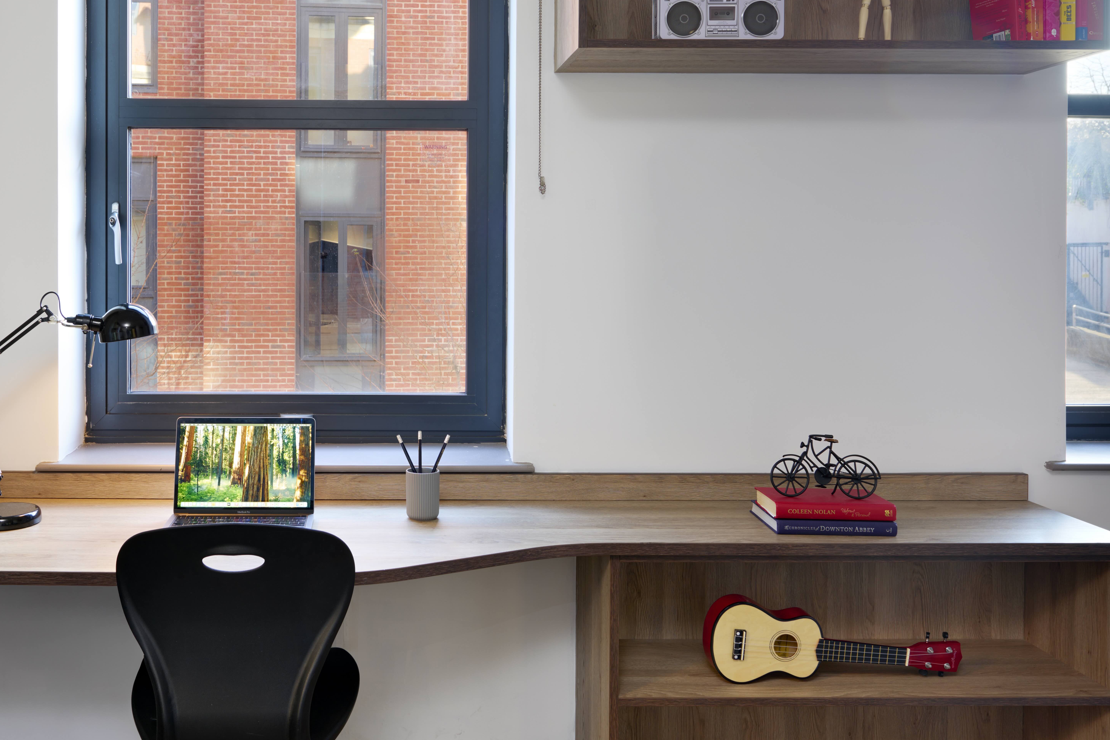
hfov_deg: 56.2
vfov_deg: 39.7
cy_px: 273
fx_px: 1018
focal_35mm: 33
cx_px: 387
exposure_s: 1/3
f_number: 10
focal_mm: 24
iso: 50
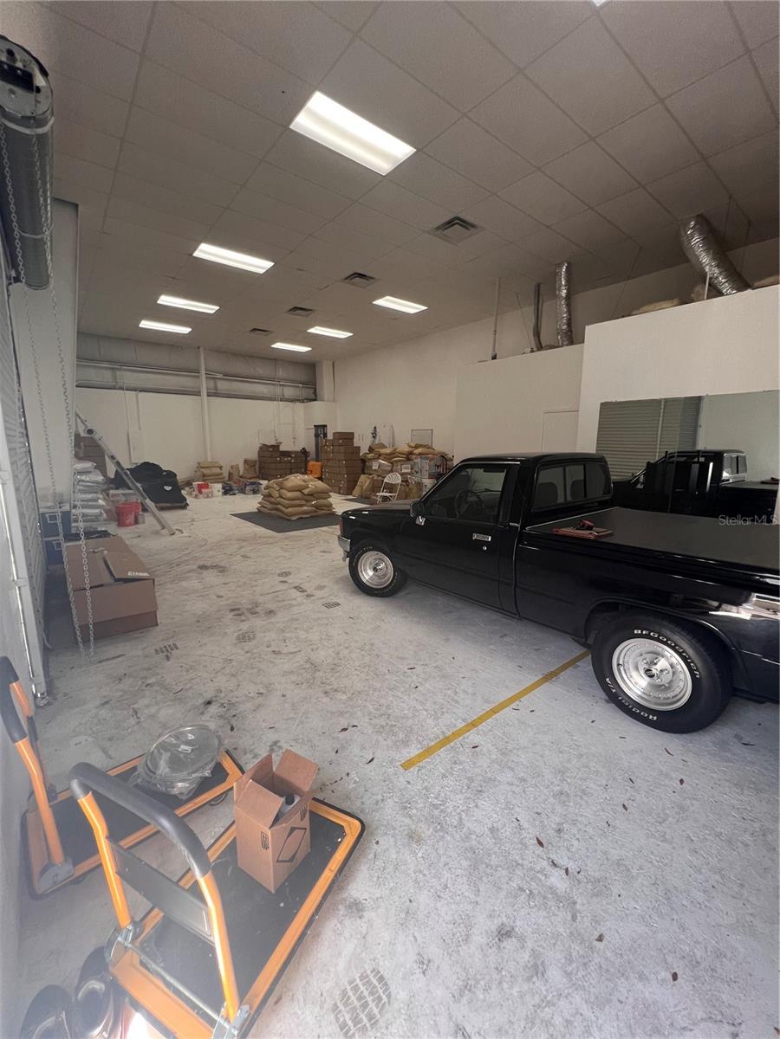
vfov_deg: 106.2
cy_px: 520
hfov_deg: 89.9
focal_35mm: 13
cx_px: 390
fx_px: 391
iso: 100
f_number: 1.8
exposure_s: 1/120
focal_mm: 1.57
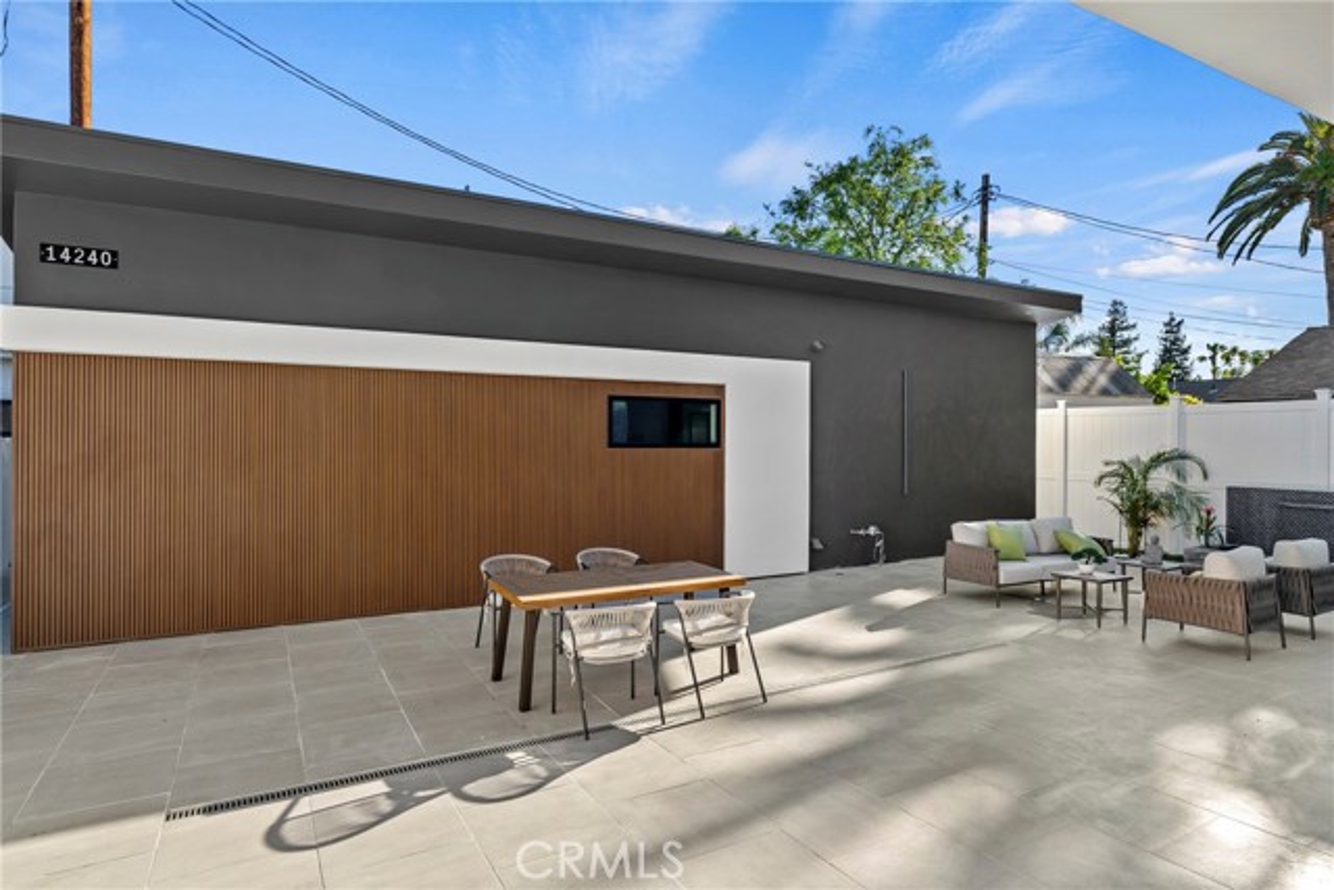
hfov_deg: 84.0
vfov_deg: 62.0
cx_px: 667
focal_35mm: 20
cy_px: 445
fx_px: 741
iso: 80
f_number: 8
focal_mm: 20
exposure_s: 1/4
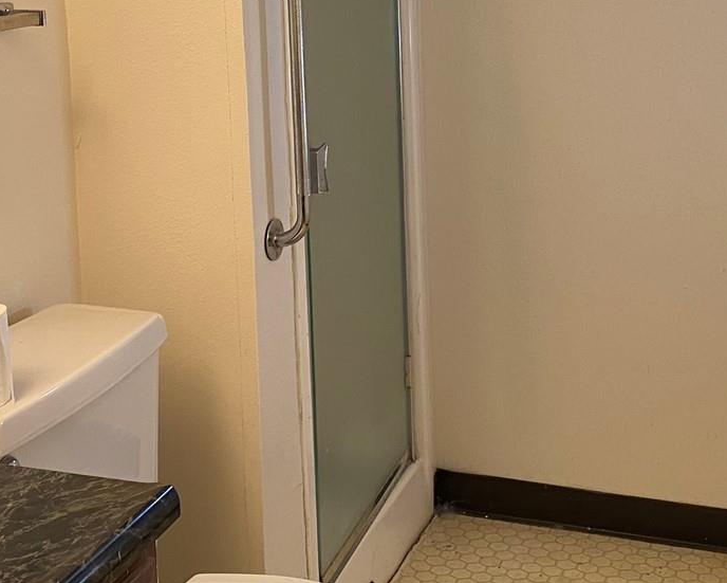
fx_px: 1270
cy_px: 69
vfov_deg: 25.1
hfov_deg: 31.9
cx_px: 335
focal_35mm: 59
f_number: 1.8
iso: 160
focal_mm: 4.25
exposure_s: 1/60
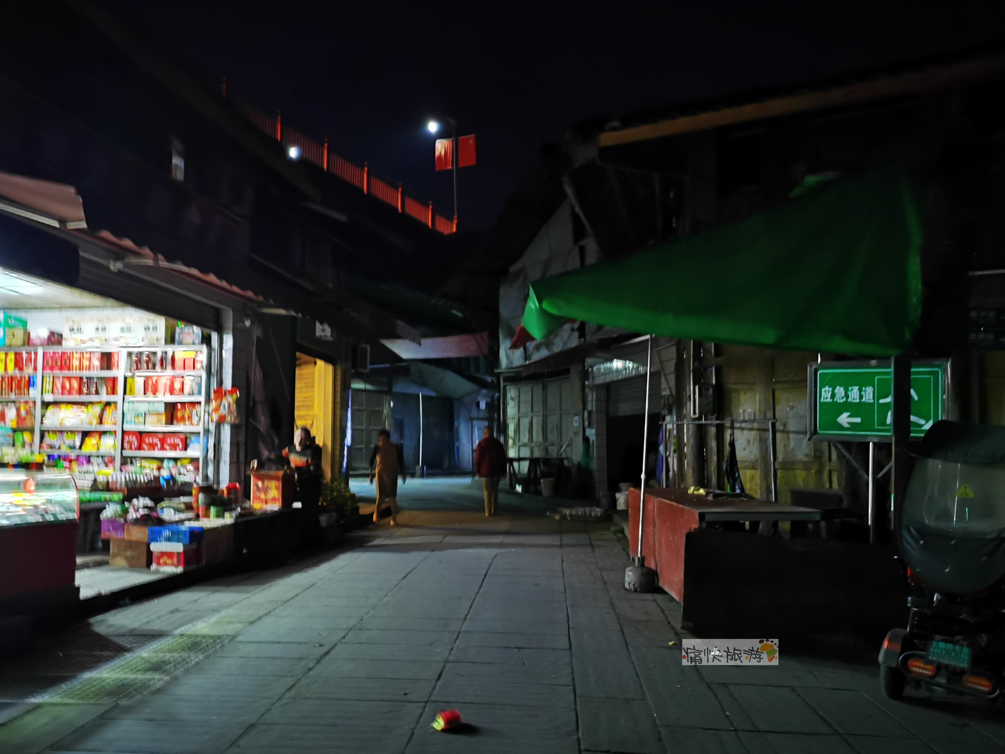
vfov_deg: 49.7
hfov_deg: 63.4
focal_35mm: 28
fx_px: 813
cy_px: 377
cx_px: 502
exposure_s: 5
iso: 400
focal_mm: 5.58
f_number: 1.8
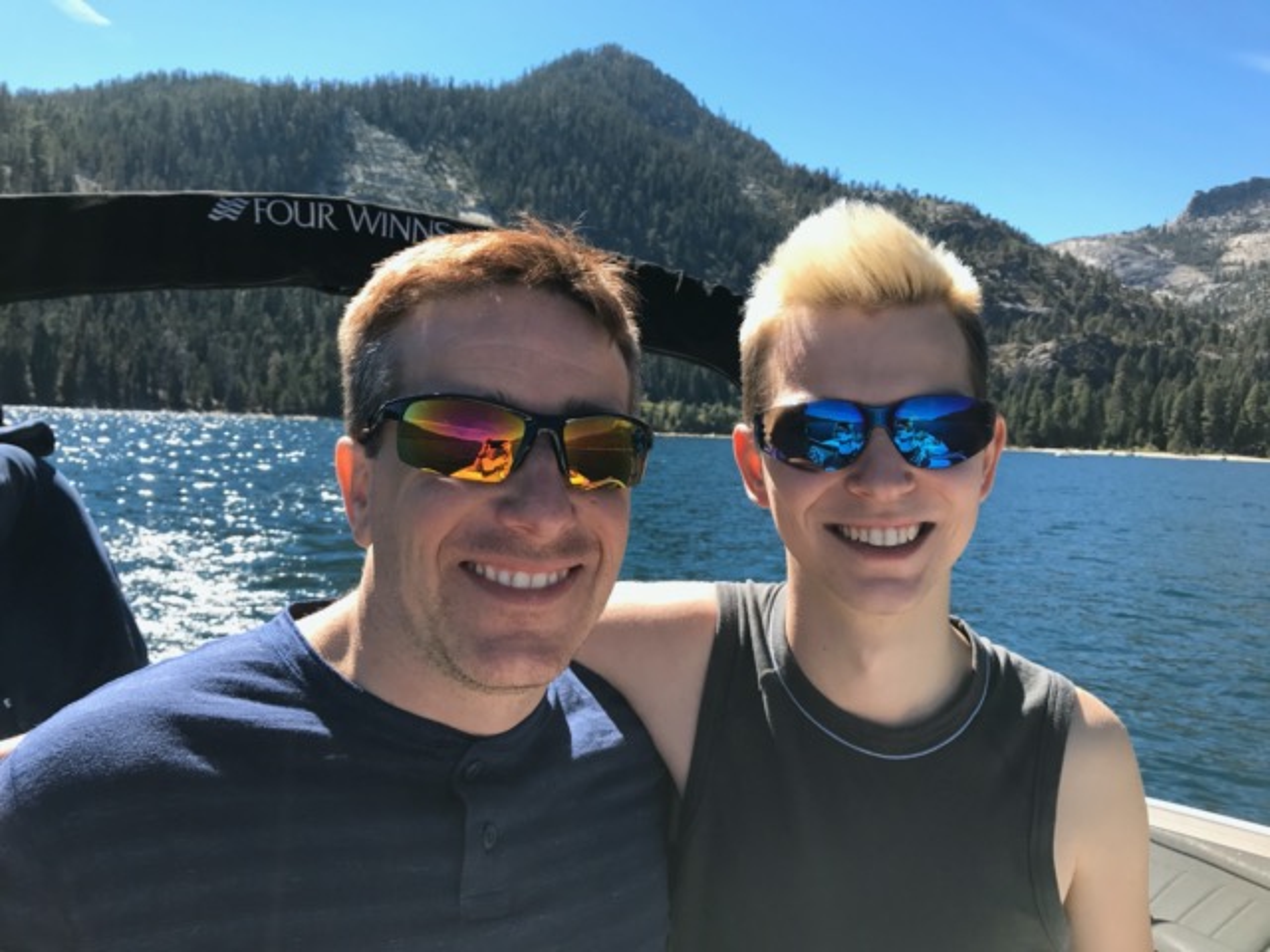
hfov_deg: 63.4
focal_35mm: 28
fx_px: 1027
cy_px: 476
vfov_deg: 49.7
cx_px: 635
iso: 20
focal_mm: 3.99
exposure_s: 1/785
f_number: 1.8
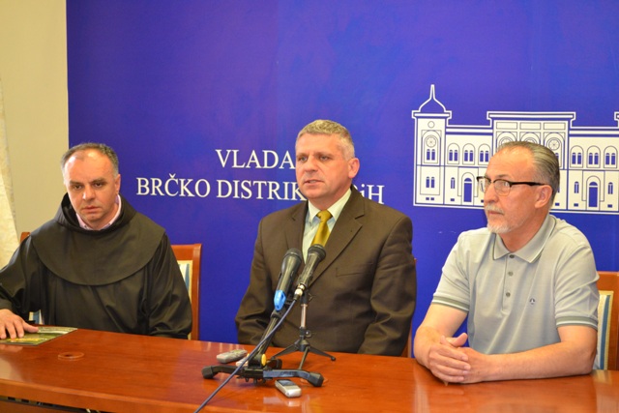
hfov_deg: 30.5
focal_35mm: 66
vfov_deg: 20.6
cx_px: 310
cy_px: 206
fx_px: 1135
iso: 1600
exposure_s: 1/60
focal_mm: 44
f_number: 5.3
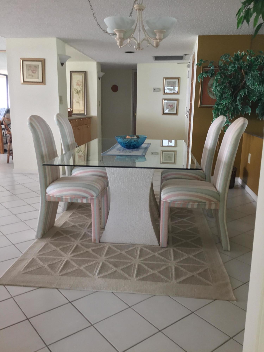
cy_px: 176
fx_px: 315
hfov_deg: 45.4
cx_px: 132
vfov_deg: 58.4
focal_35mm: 31
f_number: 2.4
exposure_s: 1/30
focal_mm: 3.3
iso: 50
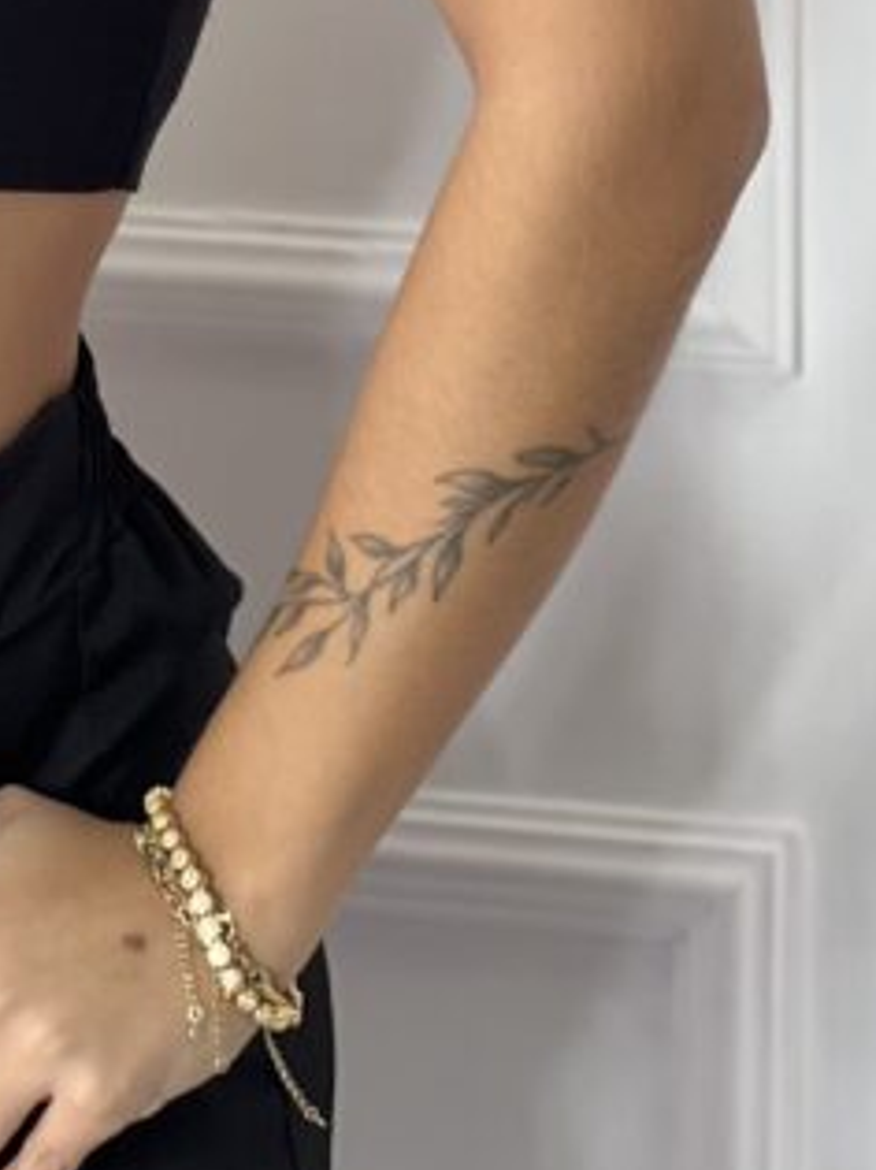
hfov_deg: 6.5
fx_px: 7698
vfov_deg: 8.5
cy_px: -488
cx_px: -167
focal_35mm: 228
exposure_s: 1/120
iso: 100
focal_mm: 9
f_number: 2.8
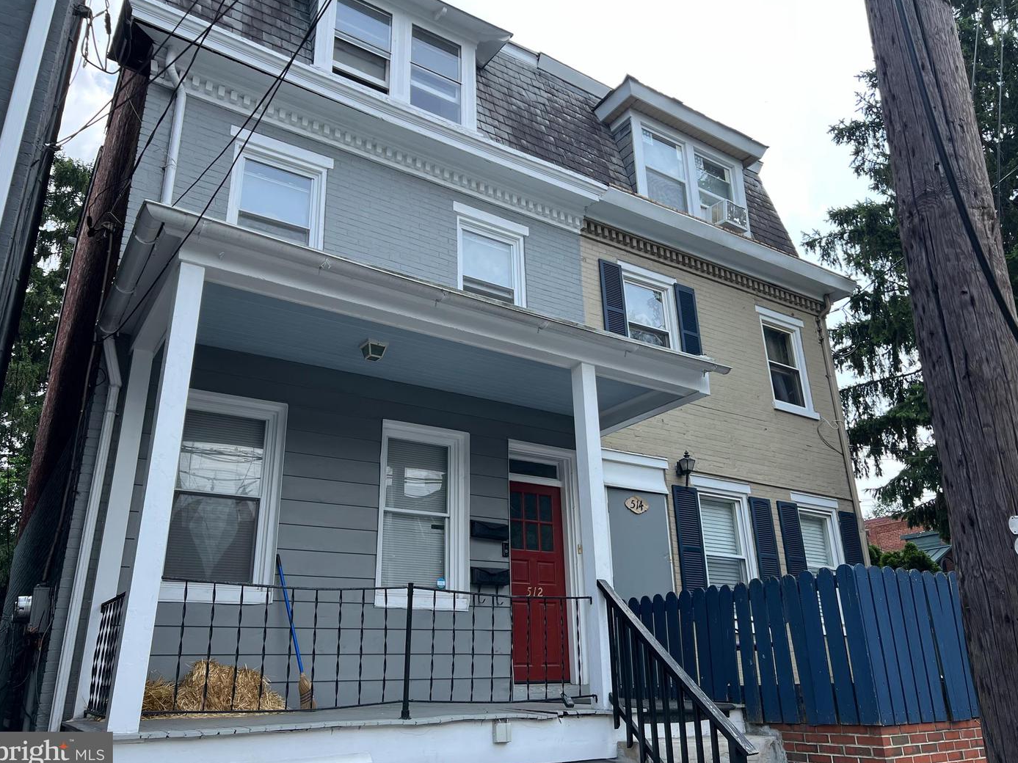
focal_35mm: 27
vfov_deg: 51.3
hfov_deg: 65.3
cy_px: 378
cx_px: 512
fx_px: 794
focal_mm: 5.7
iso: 50
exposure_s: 1/1511
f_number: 1.5
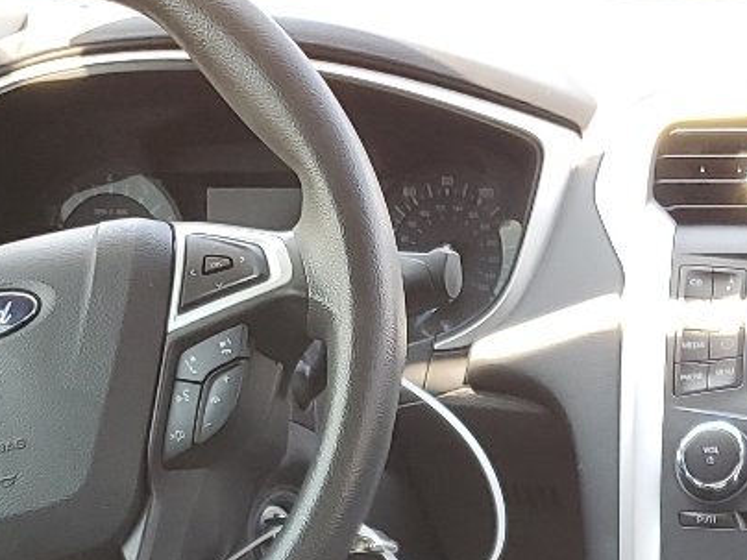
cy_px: 1085
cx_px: 686
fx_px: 2223
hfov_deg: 18.7
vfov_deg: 12.7
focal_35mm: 103
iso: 58
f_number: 1.5
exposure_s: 1/120
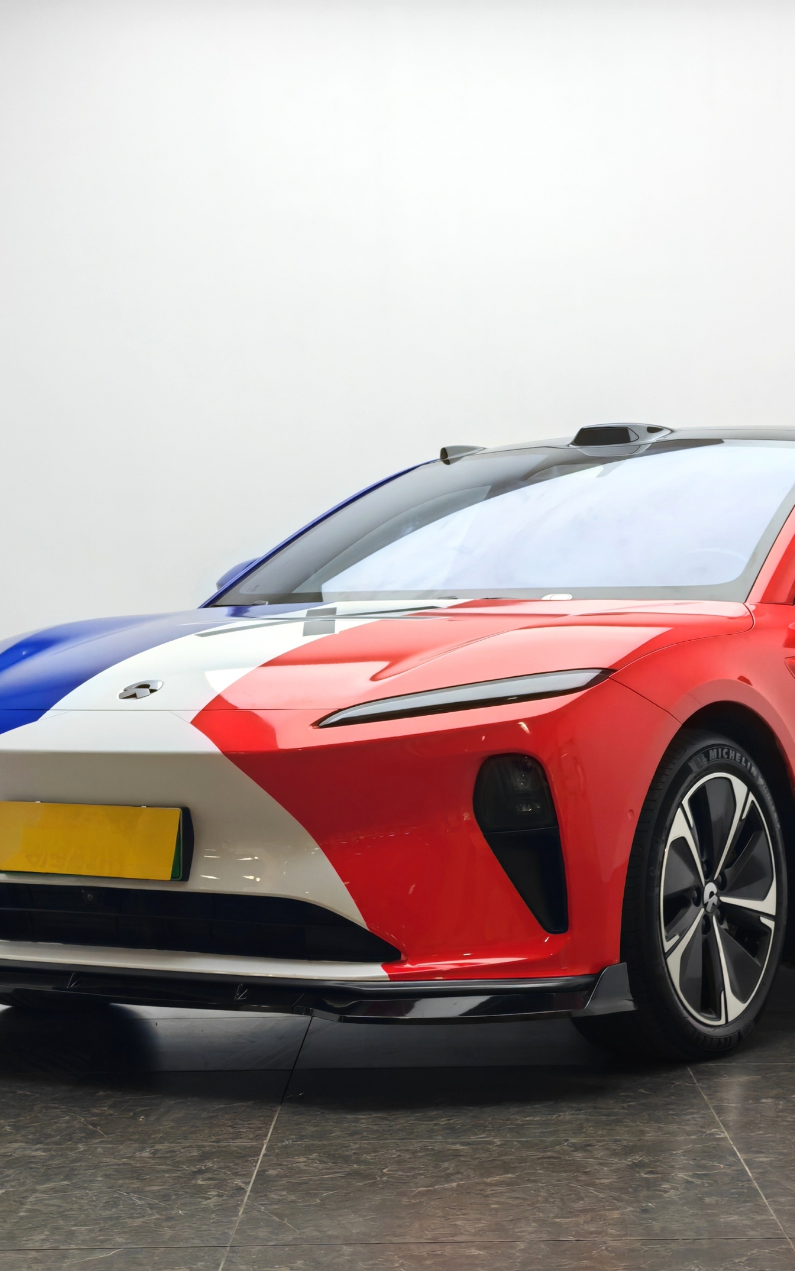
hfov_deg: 16.3
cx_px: 508
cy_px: 636
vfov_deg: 25.8
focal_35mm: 80
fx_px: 2773
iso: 50
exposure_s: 1/100
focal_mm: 7.62
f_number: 1.6
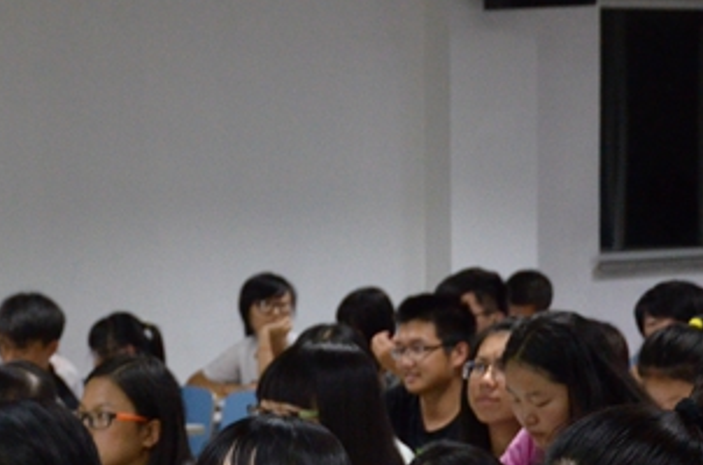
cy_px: 460
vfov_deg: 10.0
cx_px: -56
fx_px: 2631
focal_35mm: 135
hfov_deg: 14.9
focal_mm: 34
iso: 2200
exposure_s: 1/60
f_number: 4.5
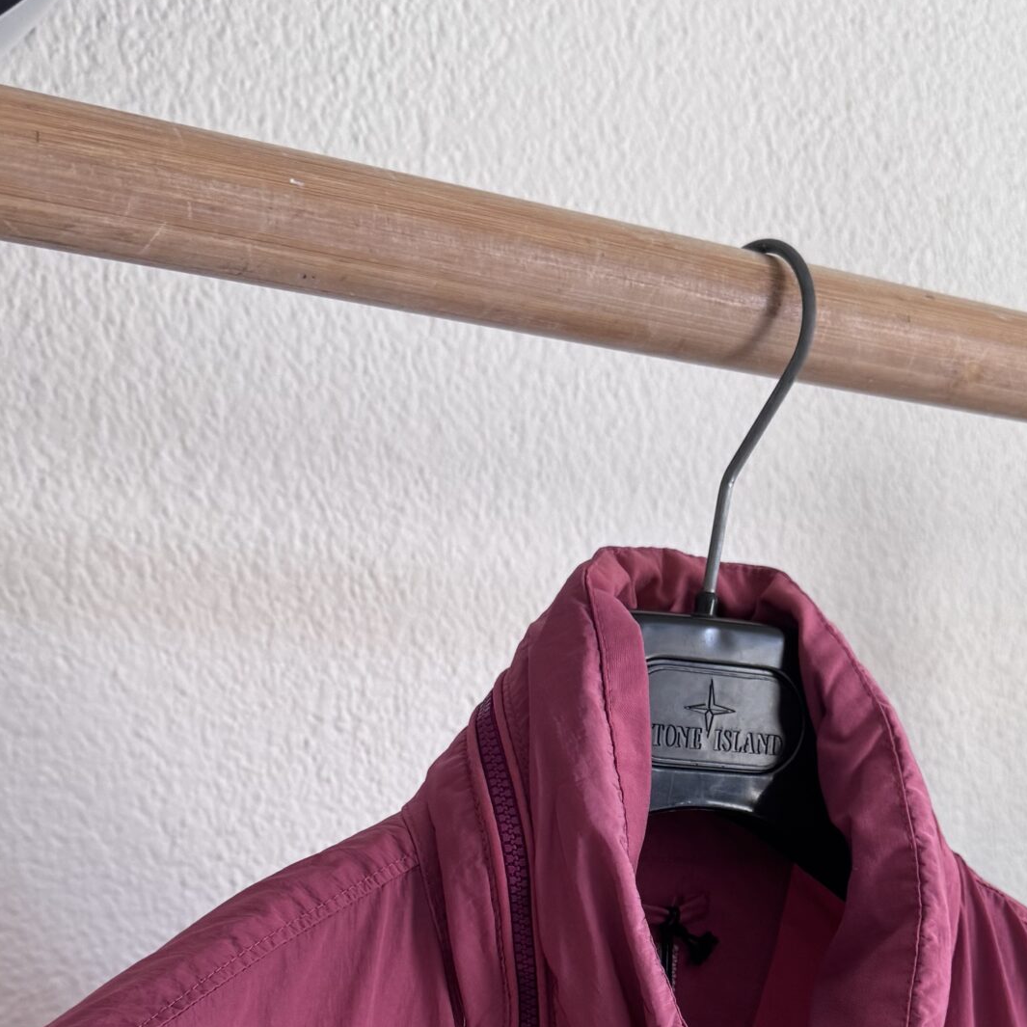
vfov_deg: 31.2
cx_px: 598
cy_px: 1005
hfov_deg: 33.3
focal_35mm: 51
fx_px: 1712
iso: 200
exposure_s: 1/67
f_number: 1.78
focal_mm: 6.76
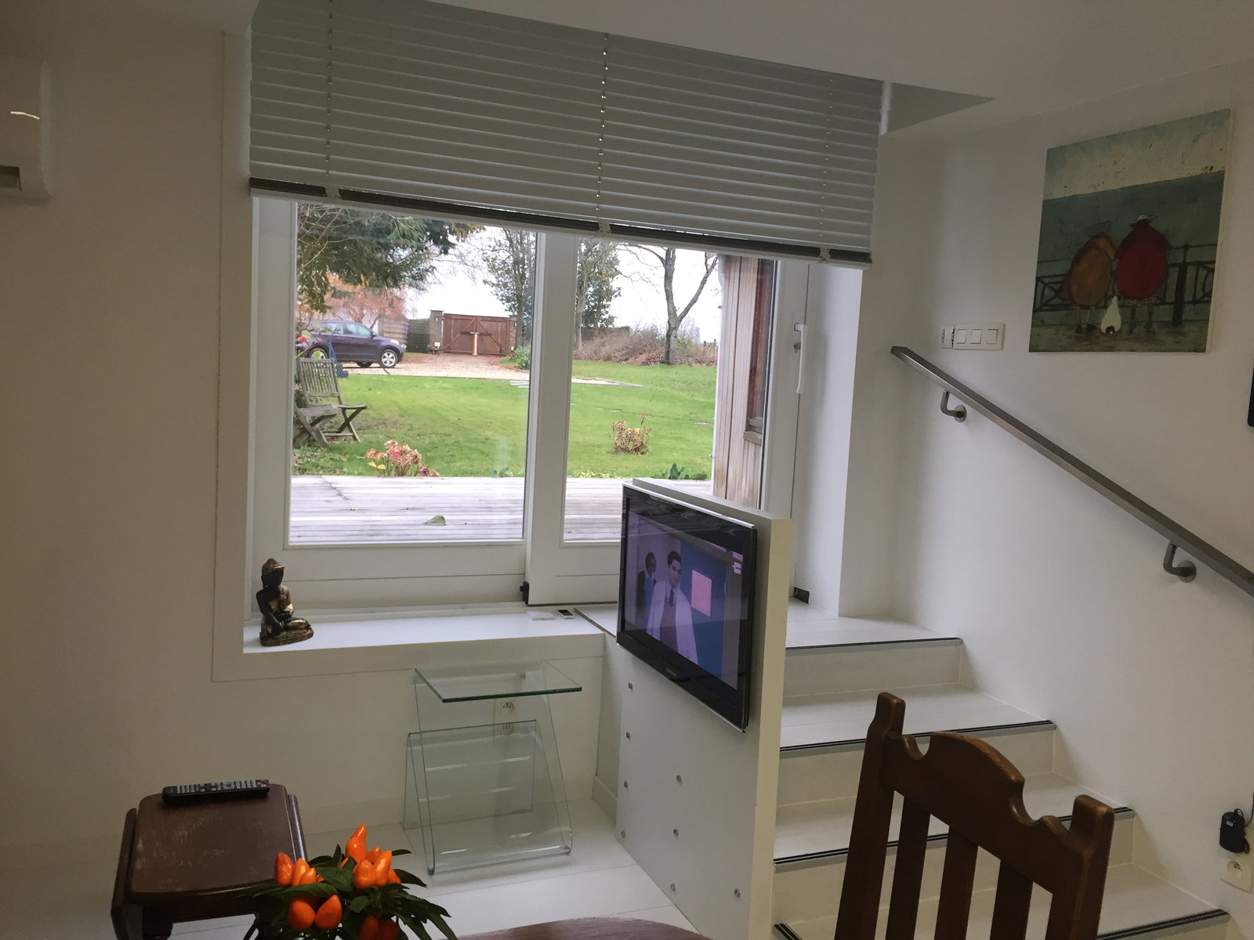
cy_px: 470
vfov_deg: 48.2
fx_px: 1051
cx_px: 627
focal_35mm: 29
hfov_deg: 61.7
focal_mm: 4.15
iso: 40
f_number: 2.2
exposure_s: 1/33
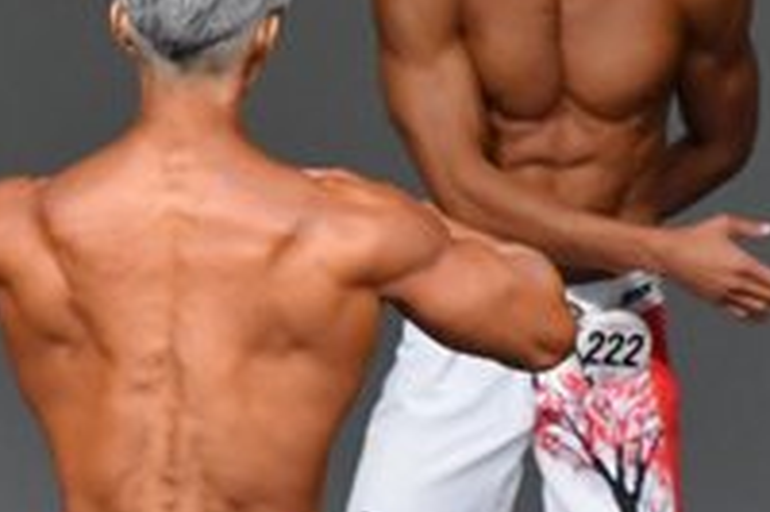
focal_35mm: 1222
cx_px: 341
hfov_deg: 1.7
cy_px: 581
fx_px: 26115
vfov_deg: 1.1
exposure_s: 1/400
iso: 5000
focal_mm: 210
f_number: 5.6
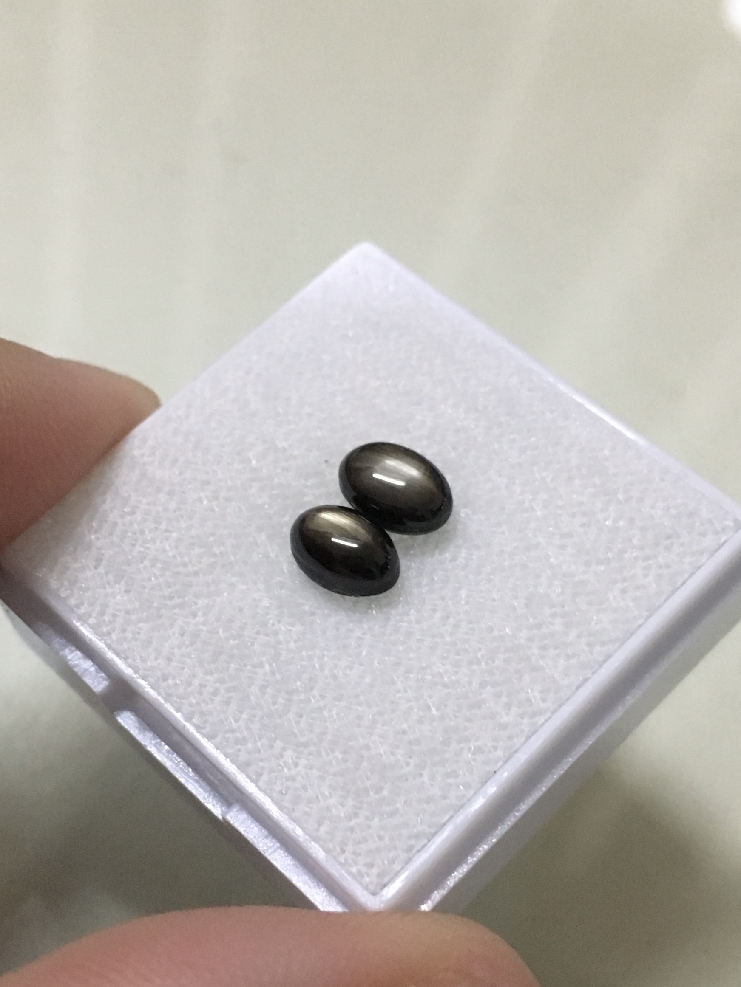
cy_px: 494
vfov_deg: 61.7
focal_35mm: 29
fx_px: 828
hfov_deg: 48.2
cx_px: 370
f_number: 2.2
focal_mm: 4.15
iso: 200
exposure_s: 1/25
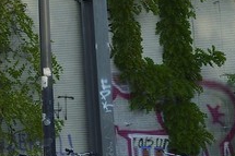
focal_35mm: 327
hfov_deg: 5.9
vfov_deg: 4.1
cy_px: -287
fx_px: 2133
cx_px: -457
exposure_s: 1/250
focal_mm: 44
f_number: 10
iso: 200
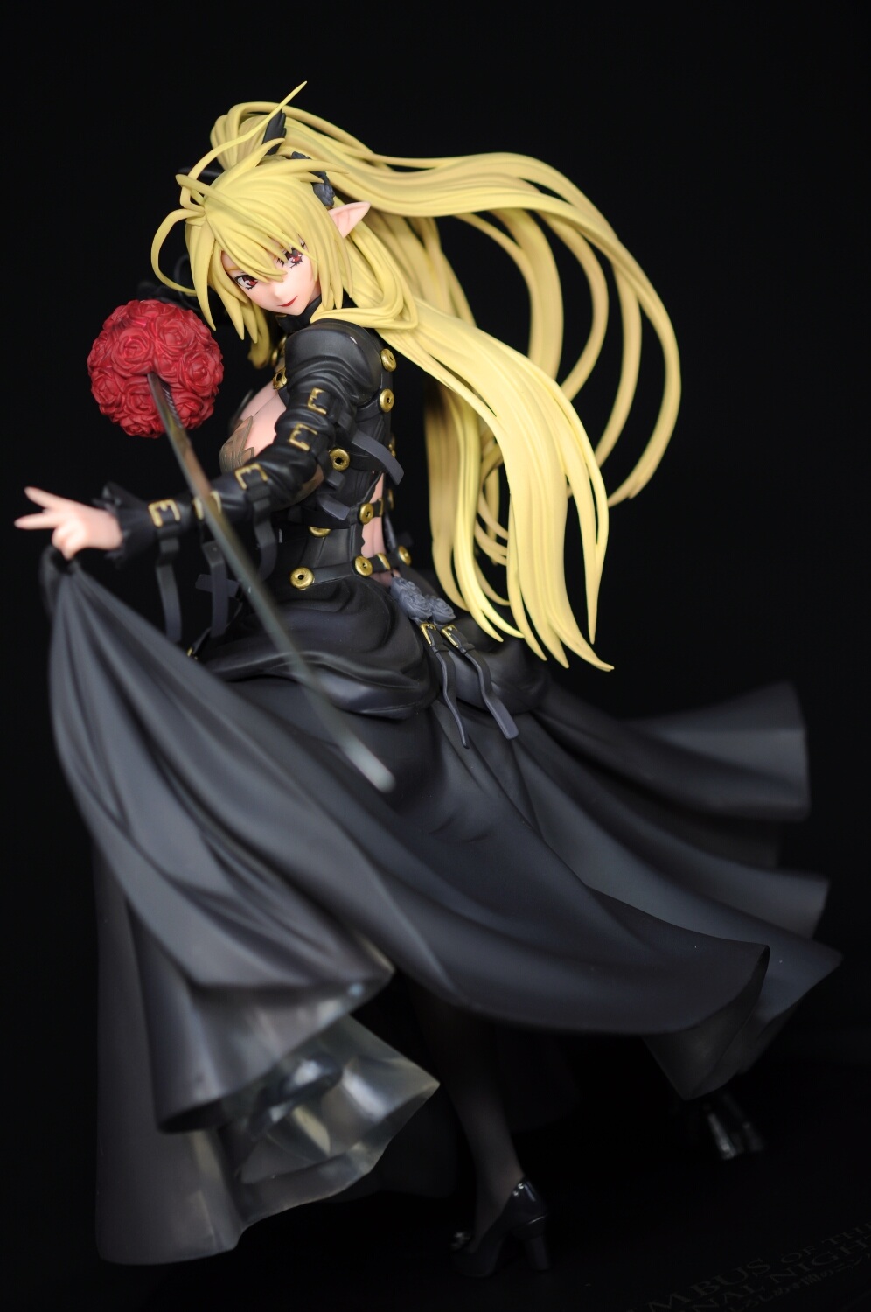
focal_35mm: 90
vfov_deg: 22.6
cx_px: 436
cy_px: 656
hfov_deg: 15.1
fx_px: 3275
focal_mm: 60
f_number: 4
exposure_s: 1/20
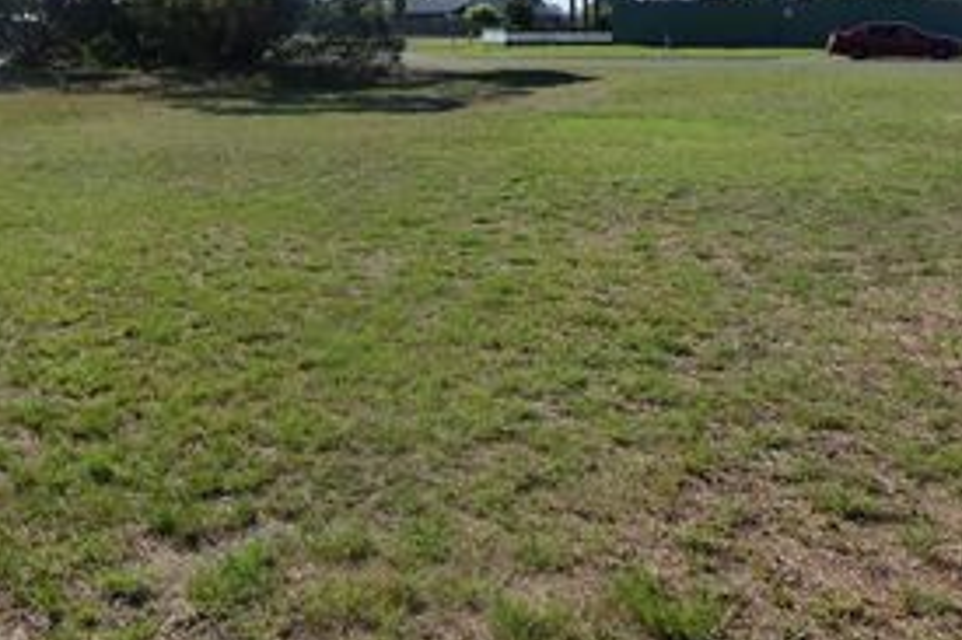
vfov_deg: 32.3
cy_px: 219
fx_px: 1095
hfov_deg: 46.9
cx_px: 343
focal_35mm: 41
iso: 400
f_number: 10
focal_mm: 16
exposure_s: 1/400
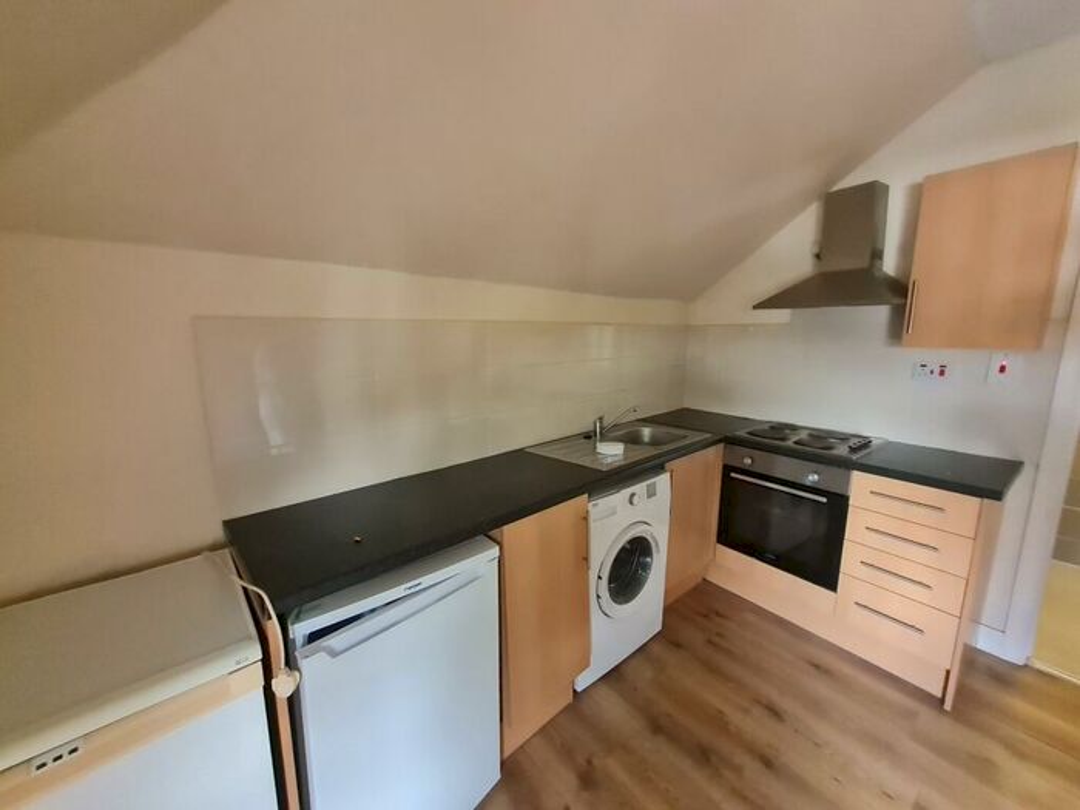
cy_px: 405
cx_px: 540
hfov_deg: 106.2
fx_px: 406
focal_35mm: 13
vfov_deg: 89.9
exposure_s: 1/33
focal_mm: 1.74
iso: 640
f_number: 2.2
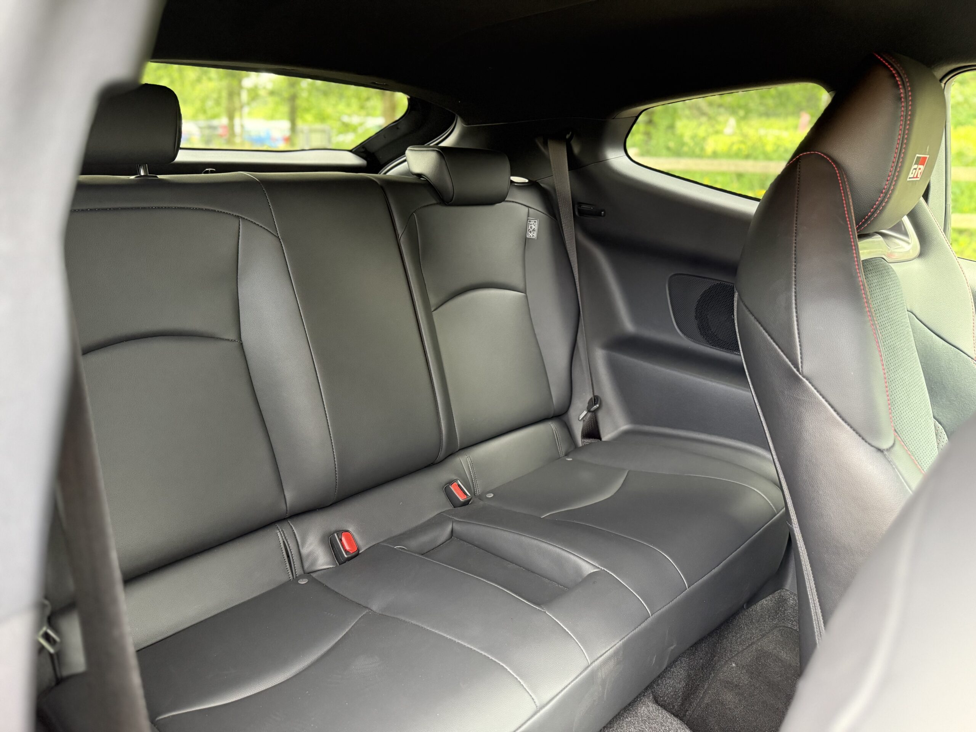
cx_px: 488
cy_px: 366
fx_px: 677
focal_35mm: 24
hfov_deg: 71.6
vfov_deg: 56.8
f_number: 1.78
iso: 400
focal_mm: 6.76
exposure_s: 1/60
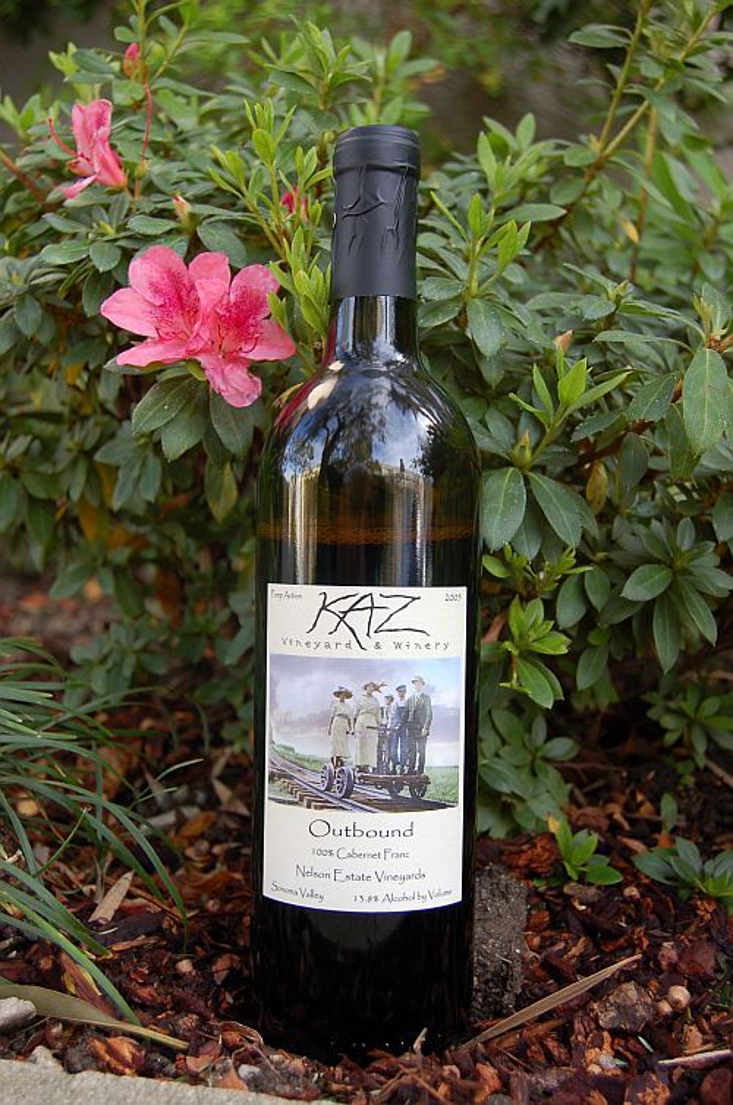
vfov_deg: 42.4
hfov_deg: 28.8
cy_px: 552
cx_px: 366
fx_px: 1425
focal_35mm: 46
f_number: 5.6
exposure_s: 1/125
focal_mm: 31
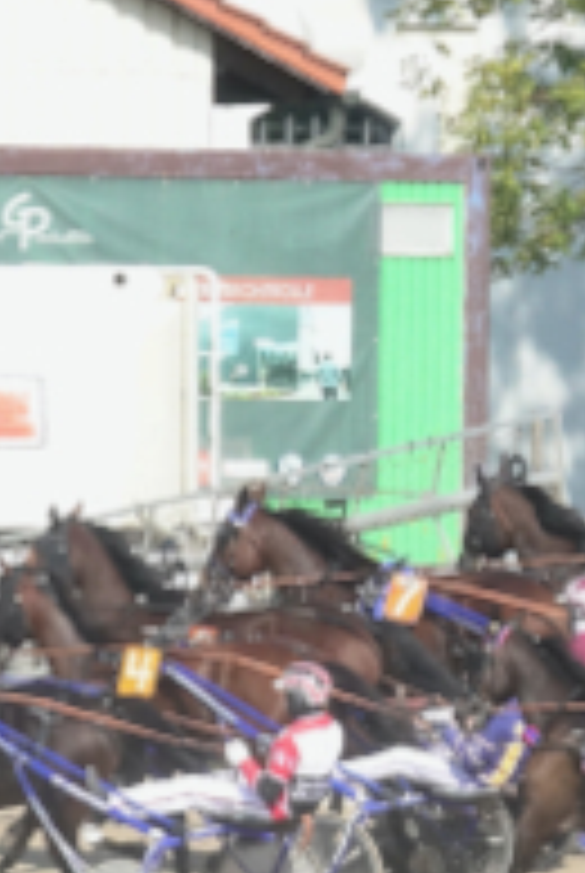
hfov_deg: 1.2
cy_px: 628
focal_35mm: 1107
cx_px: 360
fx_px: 26885
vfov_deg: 1.9
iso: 400
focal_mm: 132.24
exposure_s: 1/1000
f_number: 7.1
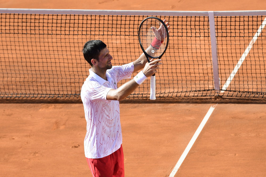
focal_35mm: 155
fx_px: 1145
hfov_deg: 13.2
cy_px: 88
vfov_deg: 8.9
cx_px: 133
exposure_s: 1/1250
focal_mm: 155
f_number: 4
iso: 250
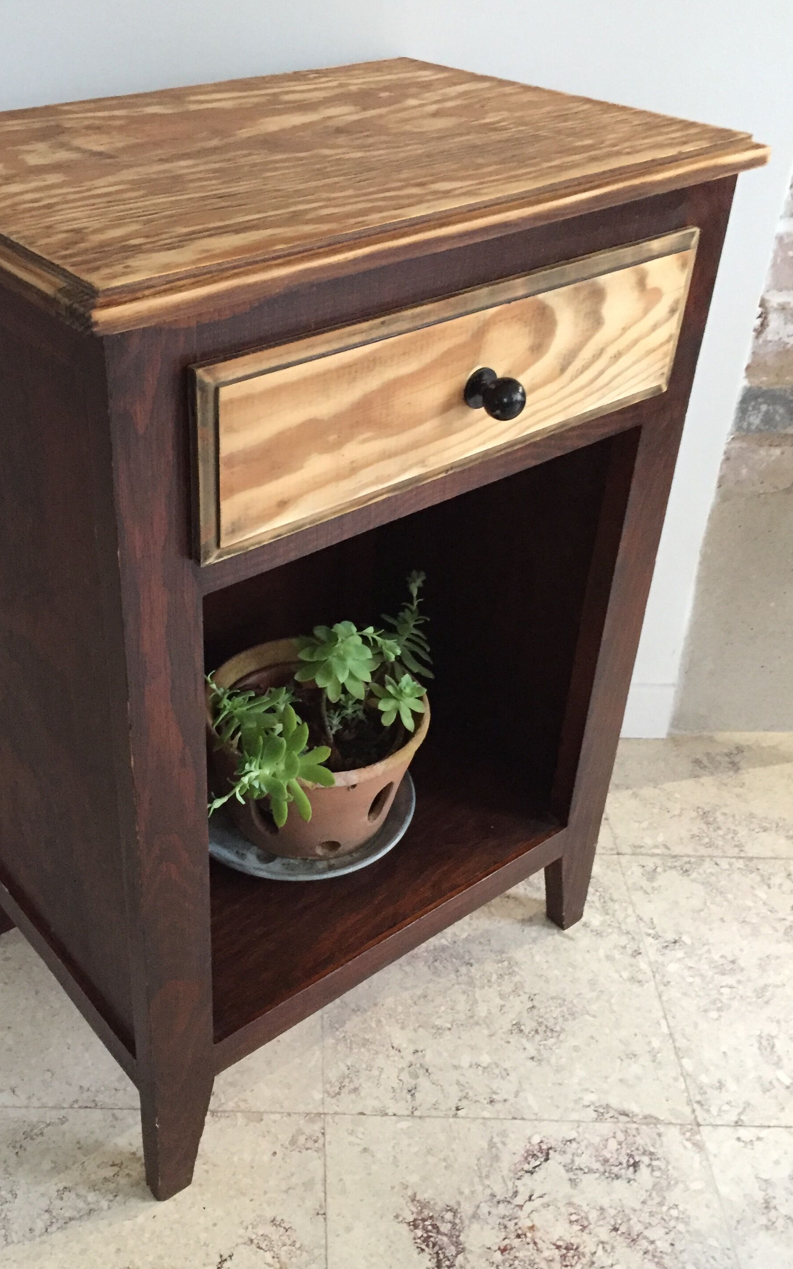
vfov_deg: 55.3
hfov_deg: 36.0
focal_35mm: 35
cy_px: 597
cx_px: 270
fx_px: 1210
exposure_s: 1/17
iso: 320
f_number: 2.2
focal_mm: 4.15
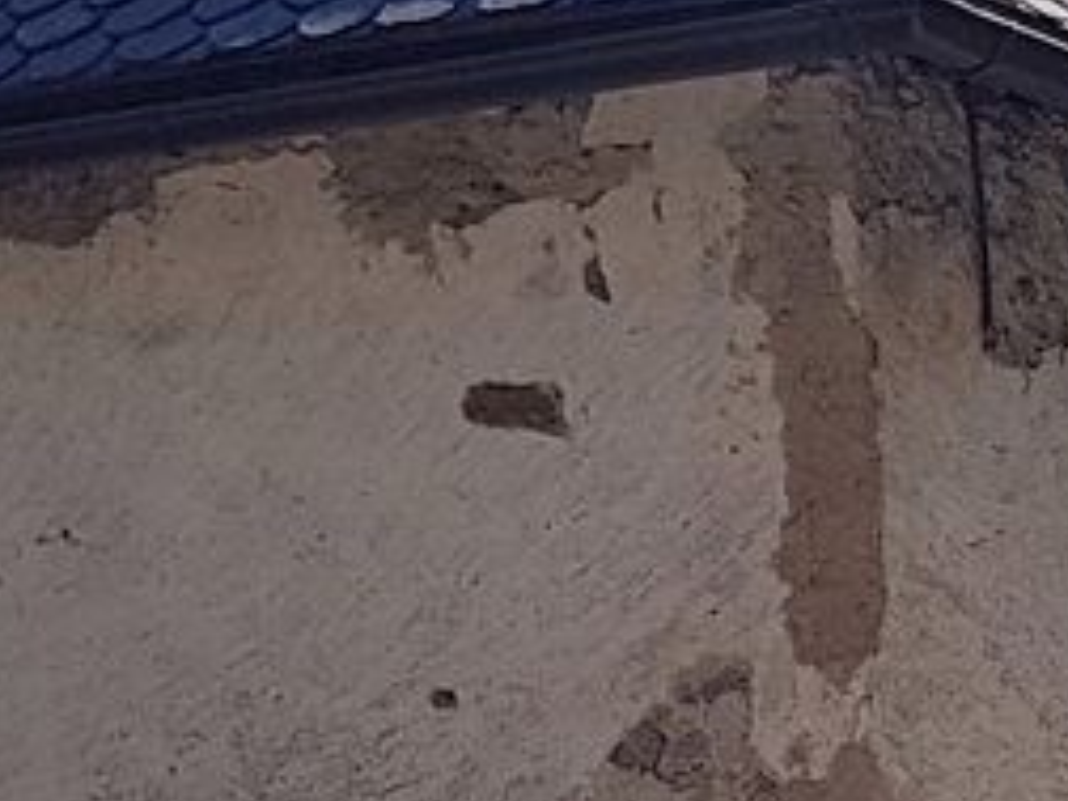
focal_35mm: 165
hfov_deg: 11.9
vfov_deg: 8.9
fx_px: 5091
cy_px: 903
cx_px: 1064
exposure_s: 1/3336
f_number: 1.7
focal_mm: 4.2
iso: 50
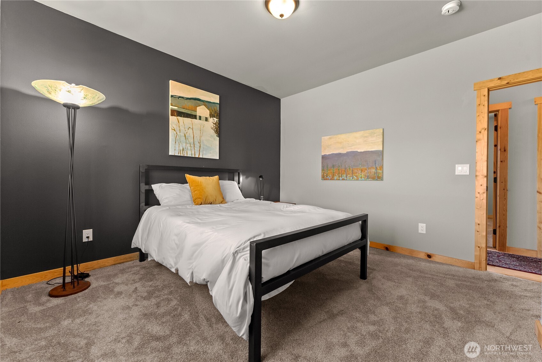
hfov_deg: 104.2
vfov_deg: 81.3
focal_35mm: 14
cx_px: 271
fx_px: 211
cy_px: 181
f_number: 6.3
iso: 400
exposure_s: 1/5
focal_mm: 14
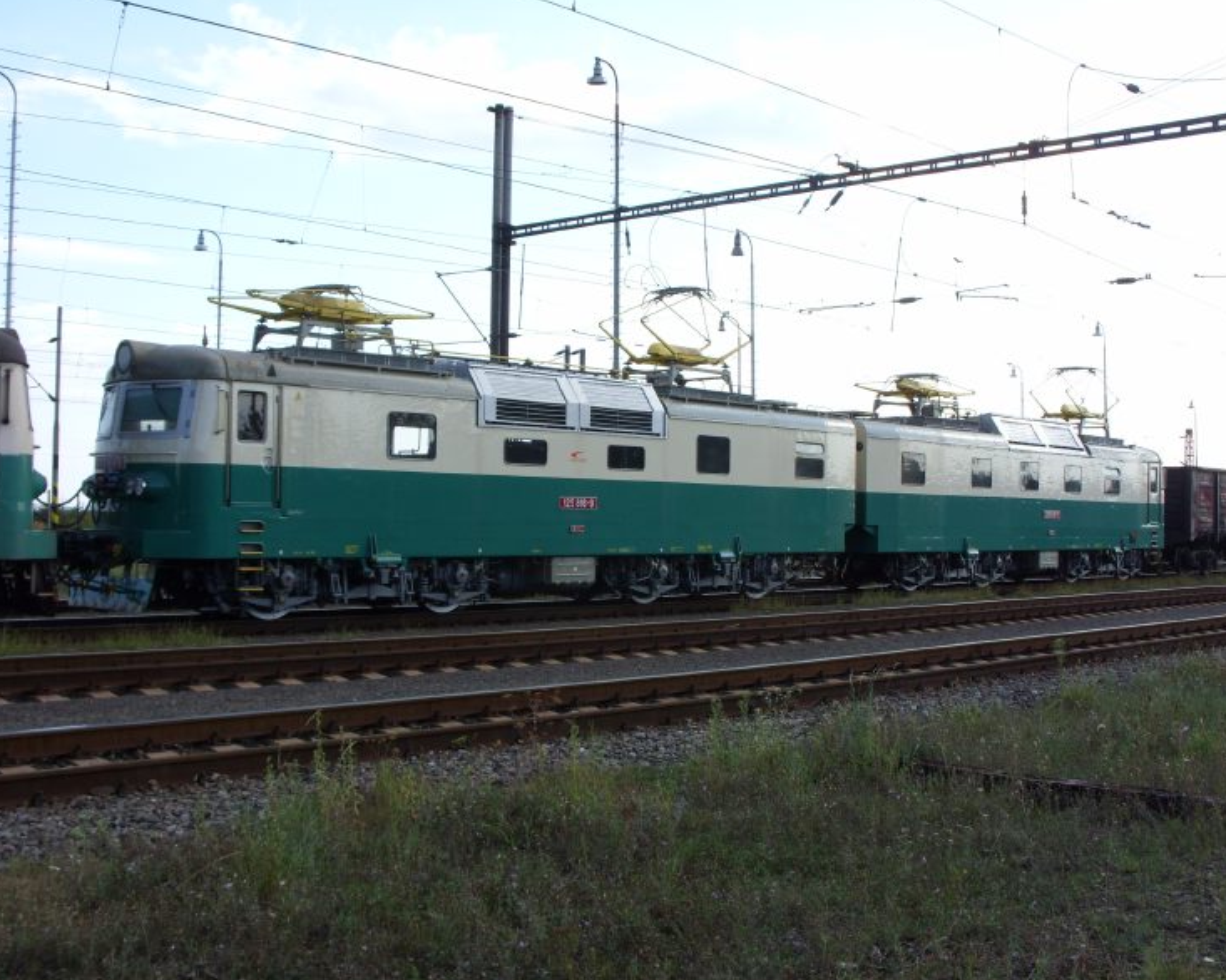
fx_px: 1777
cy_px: 492
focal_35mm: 49
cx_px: 632
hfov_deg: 38.1
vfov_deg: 30.8
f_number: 5.1
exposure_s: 1/209
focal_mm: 7.6
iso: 50
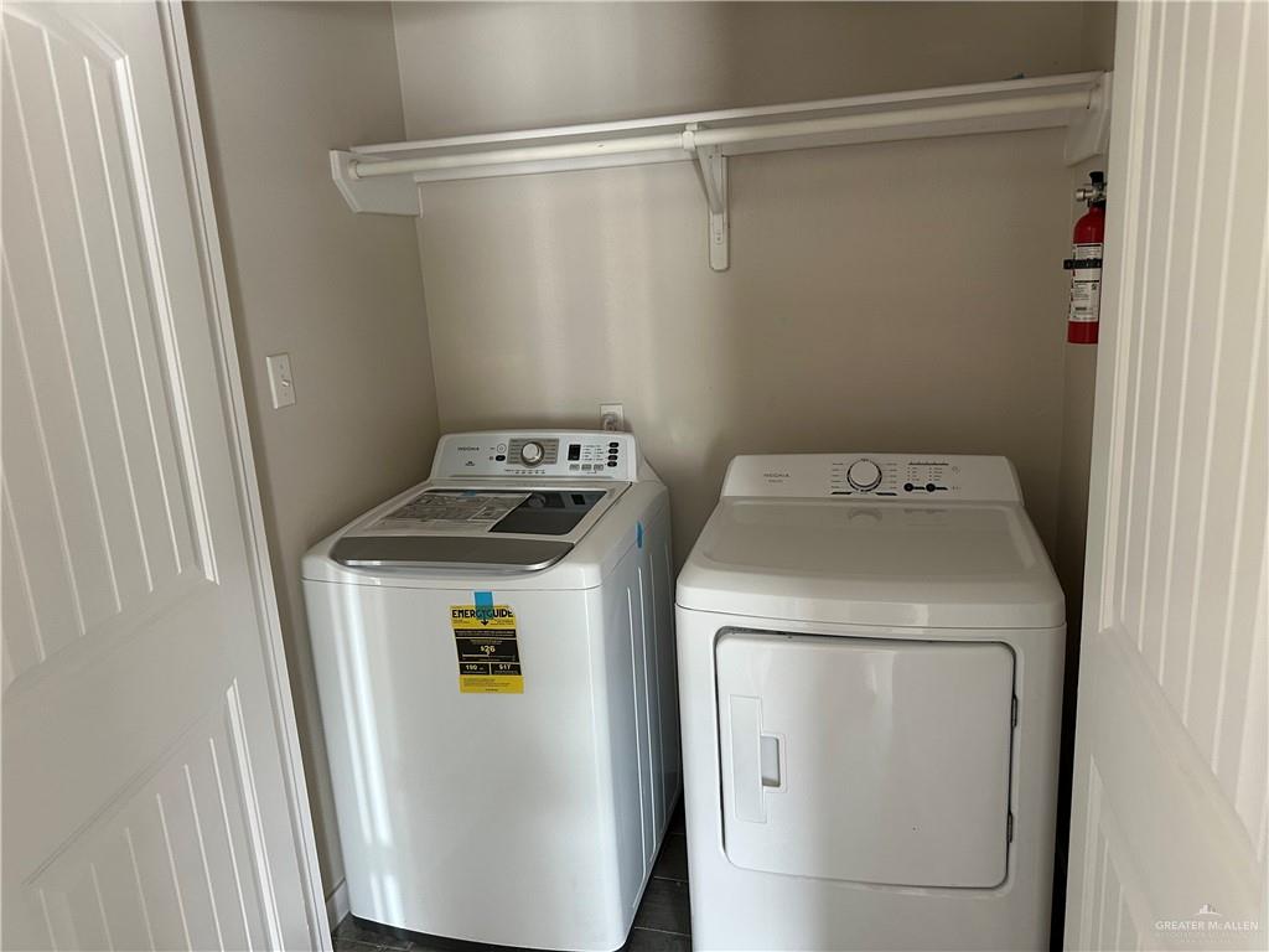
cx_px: 634
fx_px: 880
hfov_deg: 71.6
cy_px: 476
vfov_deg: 56.8
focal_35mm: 24
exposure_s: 1/60
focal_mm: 6.86
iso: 320
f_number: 1.78
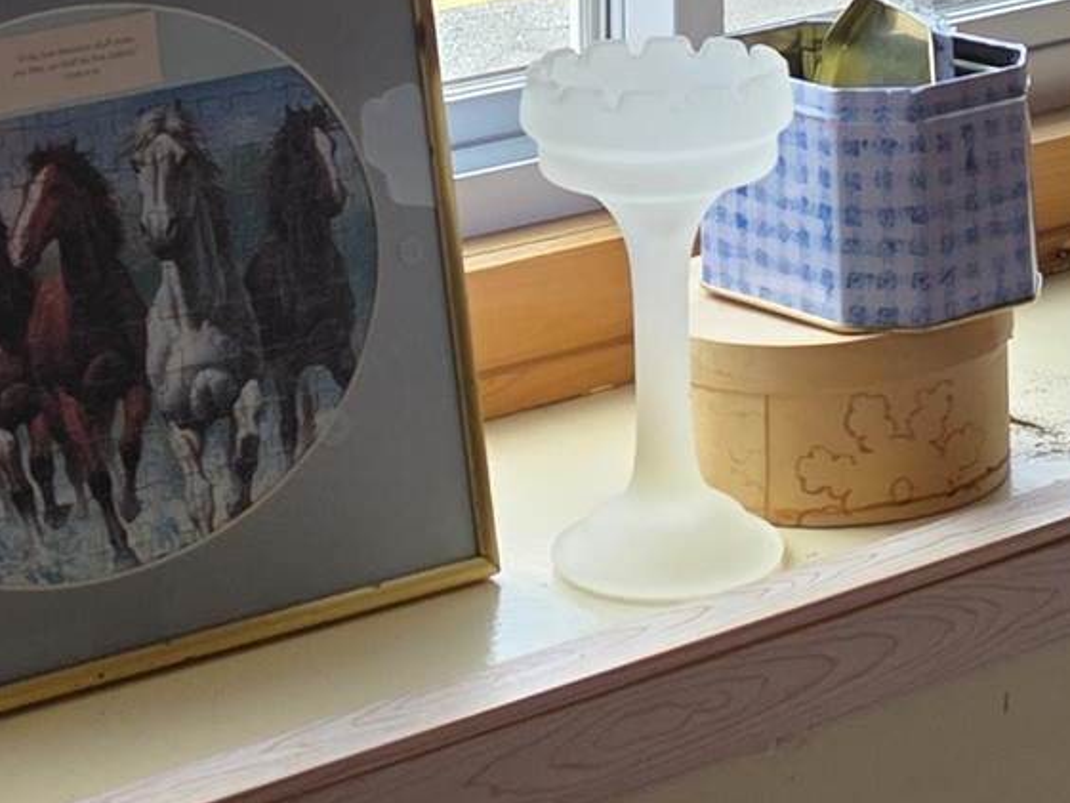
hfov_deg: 15.6
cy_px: -933
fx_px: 3896
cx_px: 730
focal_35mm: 126
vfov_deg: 10.6
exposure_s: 1/120
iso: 16
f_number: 1.7
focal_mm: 6.3
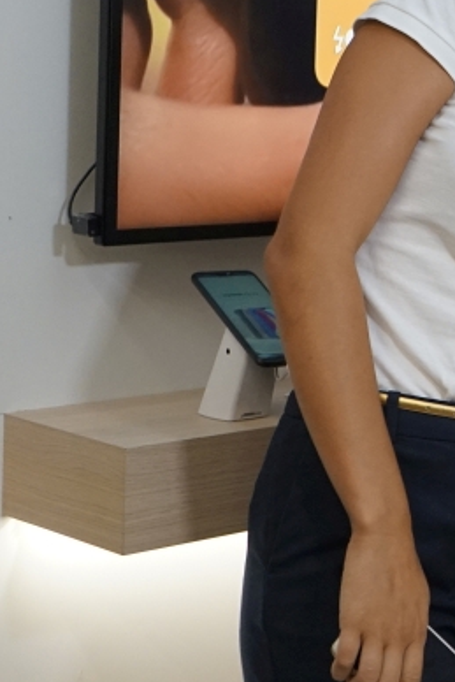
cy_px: 167
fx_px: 1875
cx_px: 973
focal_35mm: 99
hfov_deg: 12.0
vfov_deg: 20.4
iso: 1600
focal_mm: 32
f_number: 4
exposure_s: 1/160
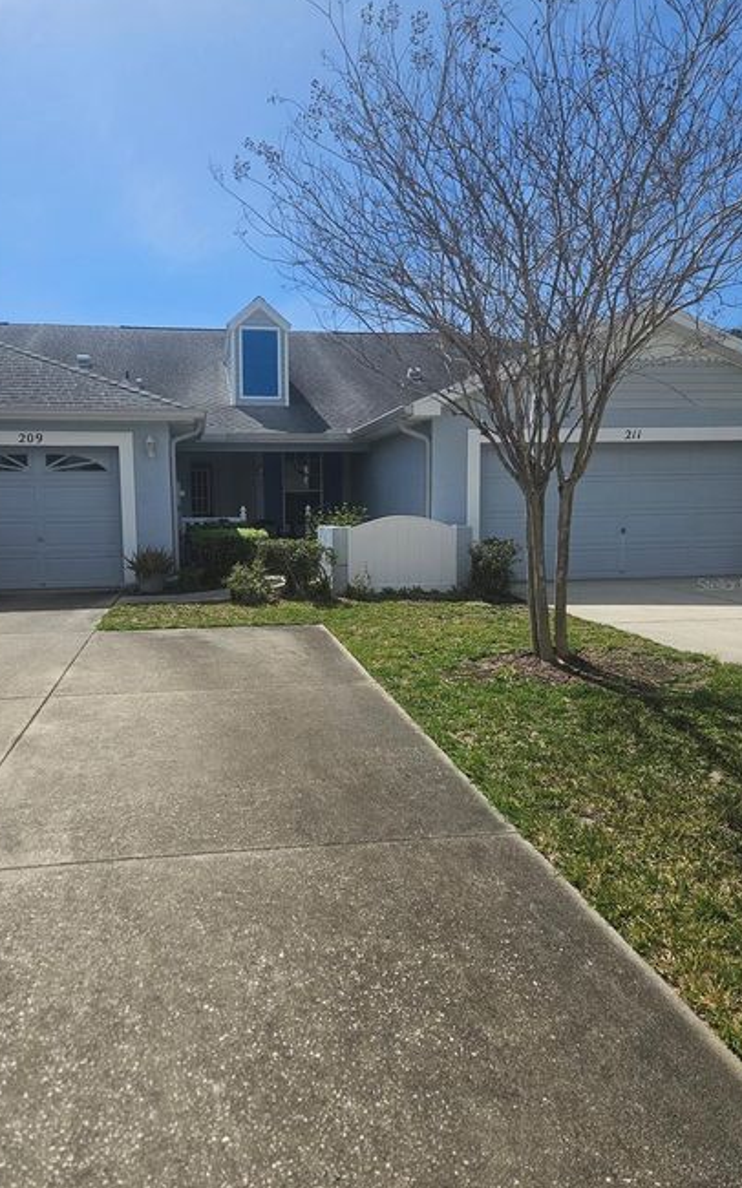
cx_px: 313
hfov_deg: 49.1
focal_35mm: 25
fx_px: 809
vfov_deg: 72.6
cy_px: 584
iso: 25
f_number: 1.8
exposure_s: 1/3117
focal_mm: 5.4
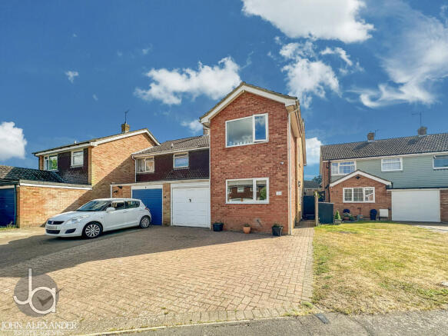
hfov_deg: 102.1
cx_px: 224
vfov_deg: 85.7
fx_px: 181
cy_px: 168
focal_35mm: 14
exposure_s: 1/950
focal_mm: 2.22
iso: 40
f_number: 2.2
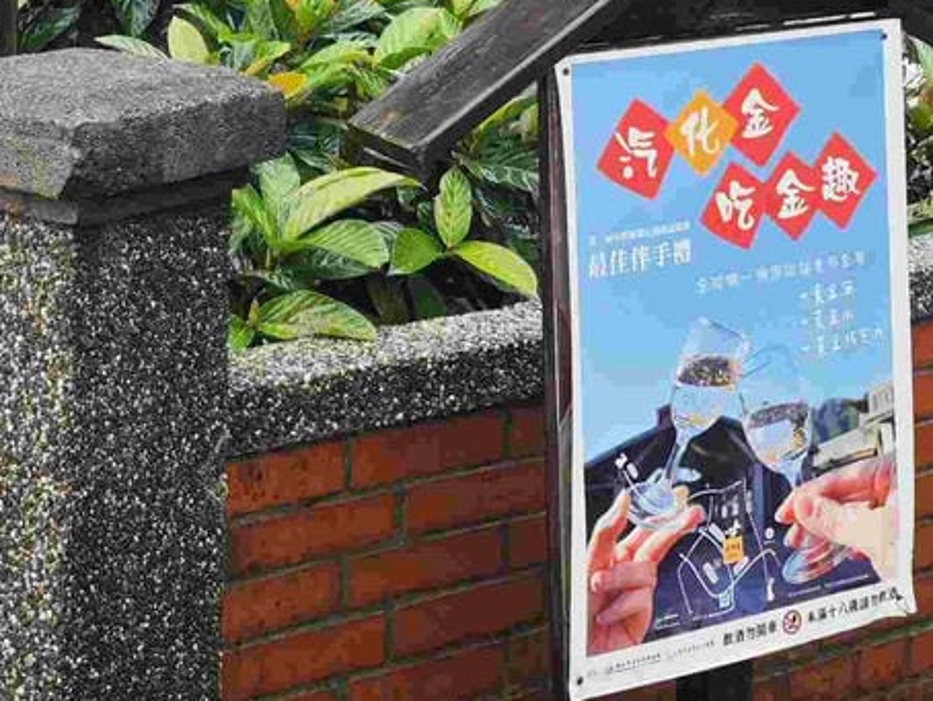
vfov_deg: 16.7
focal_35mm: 81
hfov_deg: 23.9
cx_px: 265
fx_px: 2184
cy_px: -327
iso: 100
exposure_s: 1/120
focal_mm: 8.72
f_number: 2
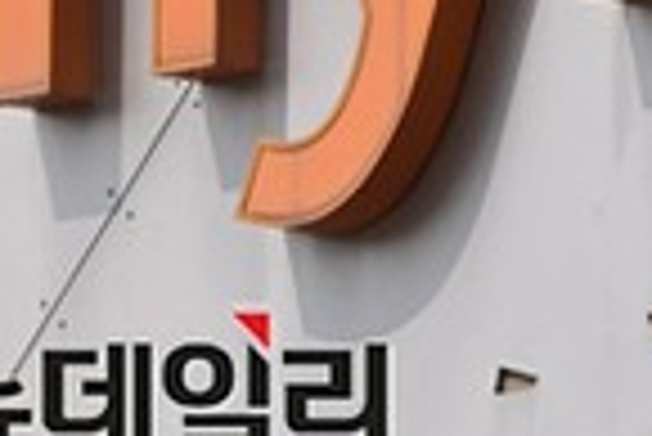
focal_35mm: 1768
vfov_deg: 0.8
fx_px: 32052
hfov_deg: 1.2
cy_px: -407
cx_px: 144
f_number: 20
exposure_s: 1/320
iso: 400
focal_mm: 400
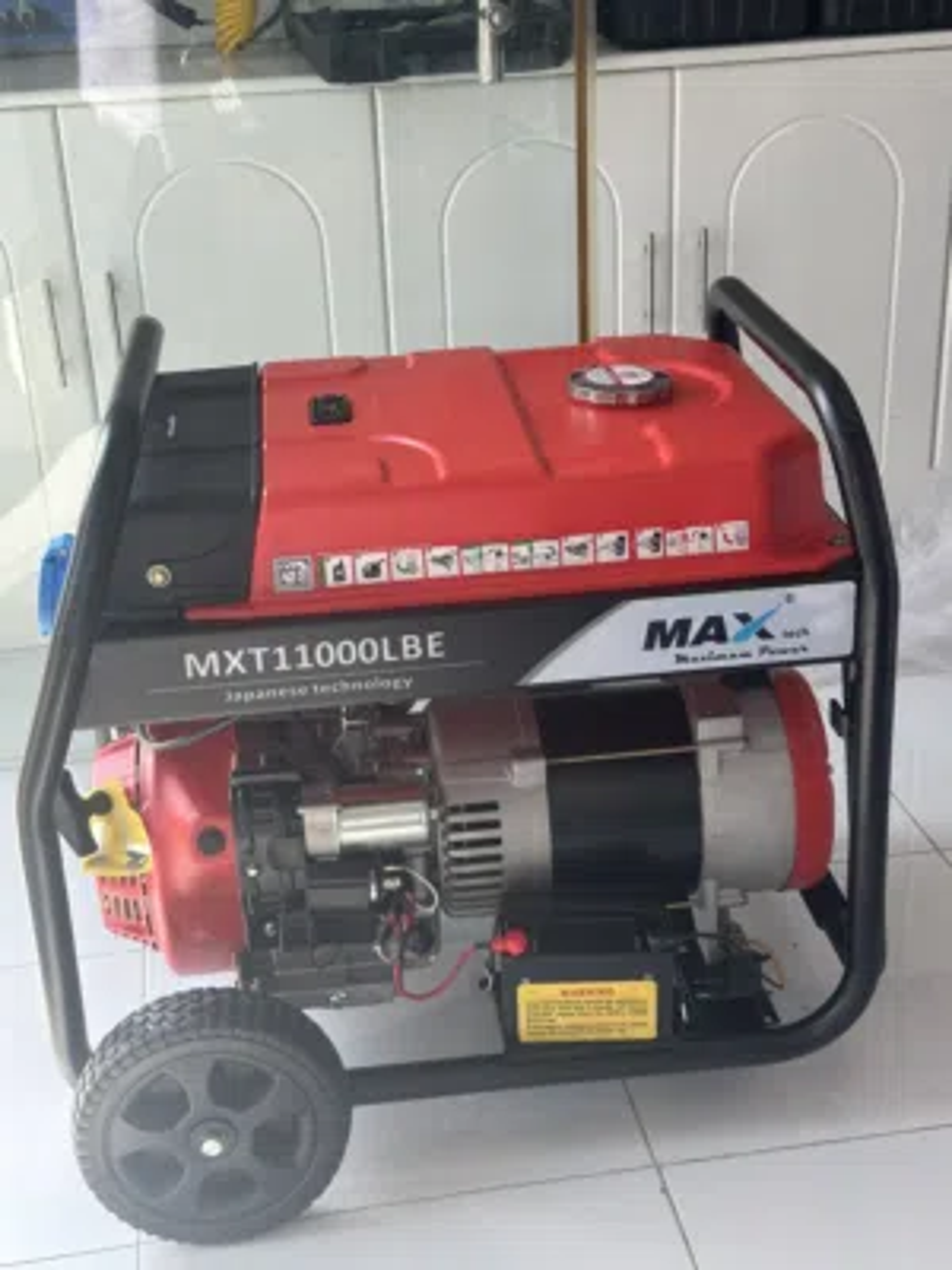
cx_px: 476
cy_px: 635
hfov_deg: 30.3
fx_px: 1760
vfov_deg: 39.7
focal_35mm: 48
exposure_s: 1/444
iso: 64
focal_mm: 6.86
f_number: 1.78
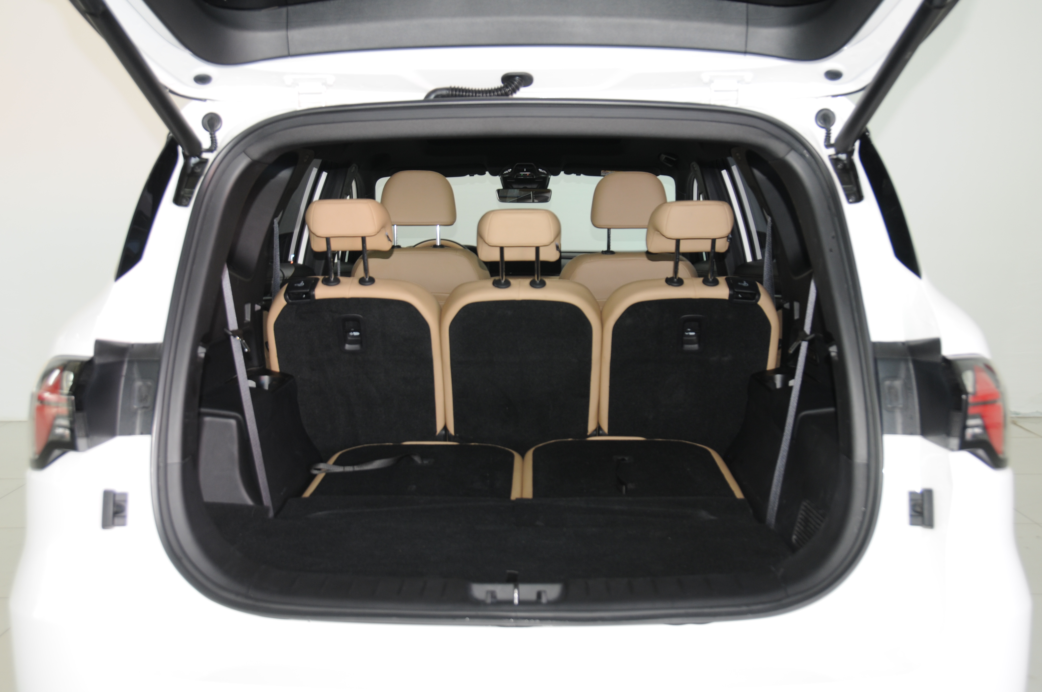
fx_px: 1041
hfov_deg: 53.2
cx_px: 521
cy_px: 346
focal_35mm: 36
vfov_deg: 36.8
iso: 200
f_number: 4.8
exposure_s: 1/10
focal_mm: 24
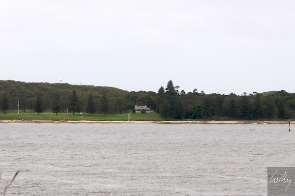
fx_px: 1044
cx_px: 148
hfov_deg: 16.1
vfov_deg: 10.7
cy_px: 98
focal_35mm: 128
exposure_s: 1/500
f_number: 11
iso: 320
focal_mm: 85
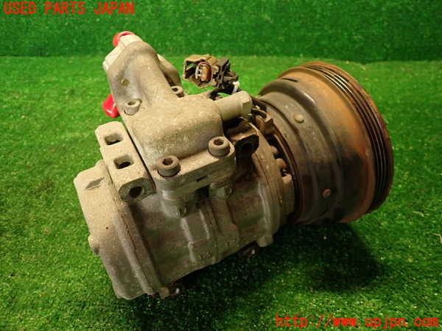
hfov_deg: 69.4
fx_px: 319
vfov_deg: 54.9
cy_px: 166
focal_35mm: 25
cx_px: 221
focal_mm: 4.5
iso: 320
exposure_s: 1/30
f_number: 2
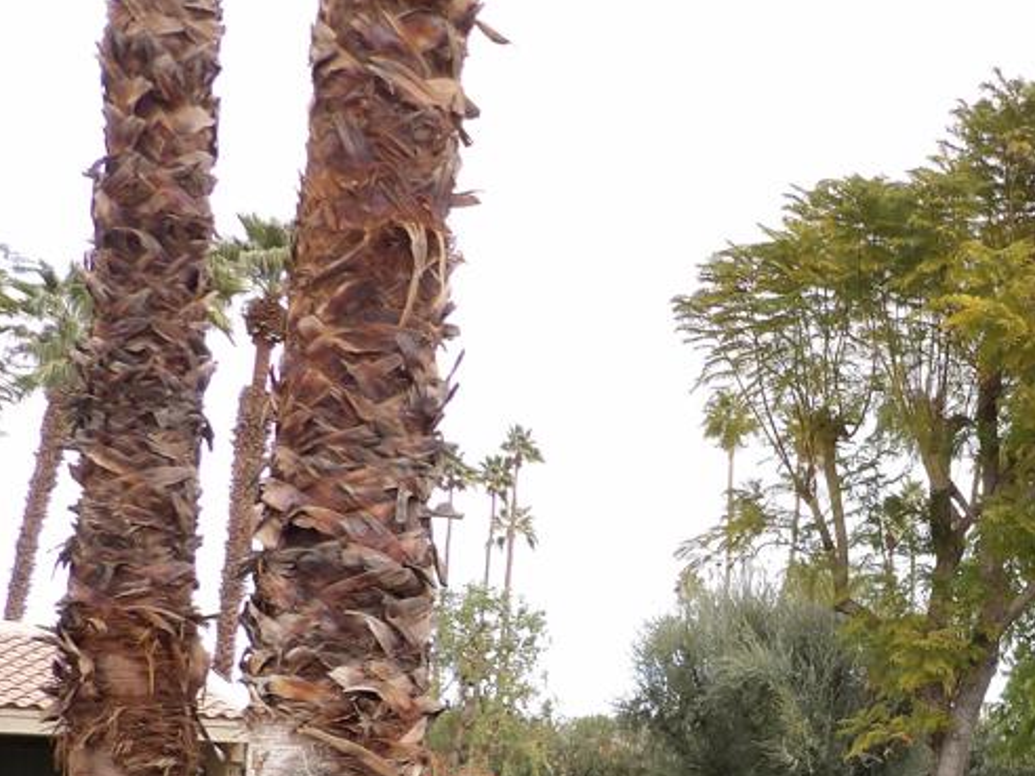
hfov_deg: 34.7
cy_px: 700
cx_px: 1037
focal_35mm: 50
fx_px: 1495
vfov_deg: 28.0
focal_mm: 4.3
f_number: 3.2
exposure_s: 1/235
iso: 100
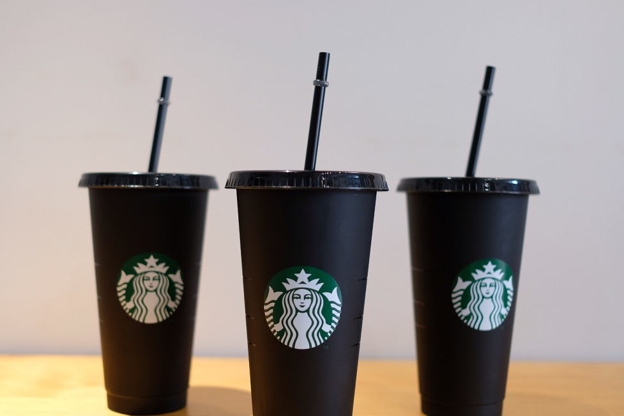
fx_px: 745
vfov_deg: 31.2
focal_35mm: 43
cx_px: 297
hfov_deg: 45.4
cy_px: 226
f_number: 1.4
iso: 200
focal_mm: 23
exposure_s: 1/150
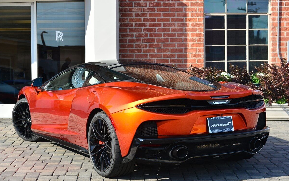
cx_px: 144
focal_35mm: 67
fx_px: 528
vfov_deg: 19.4
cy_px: 90
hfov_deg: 30.6
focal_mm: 65
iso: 640
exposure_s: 1/1250
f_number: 4.8
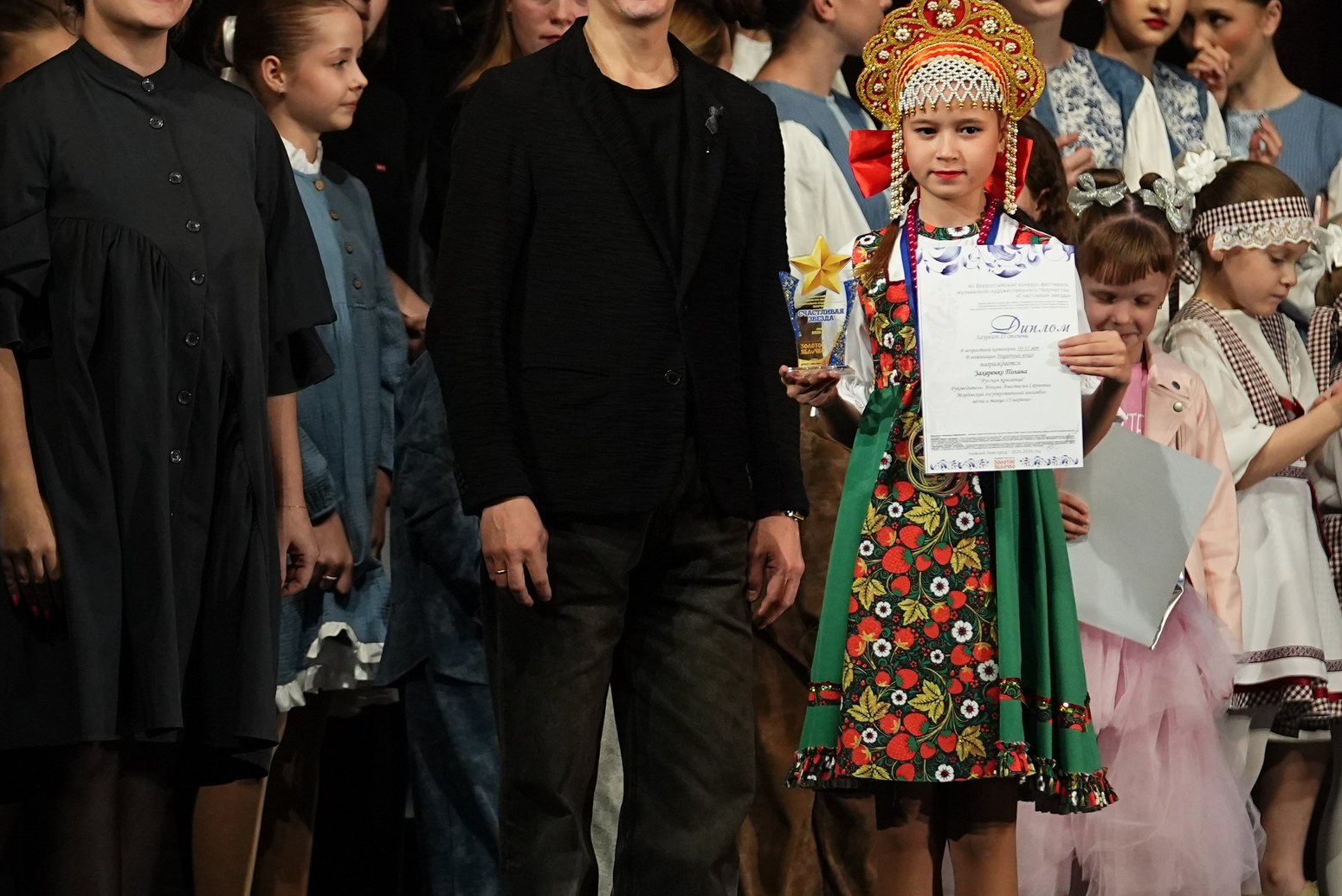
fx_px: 14838
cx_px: 656
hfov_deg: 5.2
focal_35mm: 398
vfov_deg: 3.5
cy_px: 399
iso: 2000
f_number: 2.8
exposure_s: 1/400
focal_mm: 161
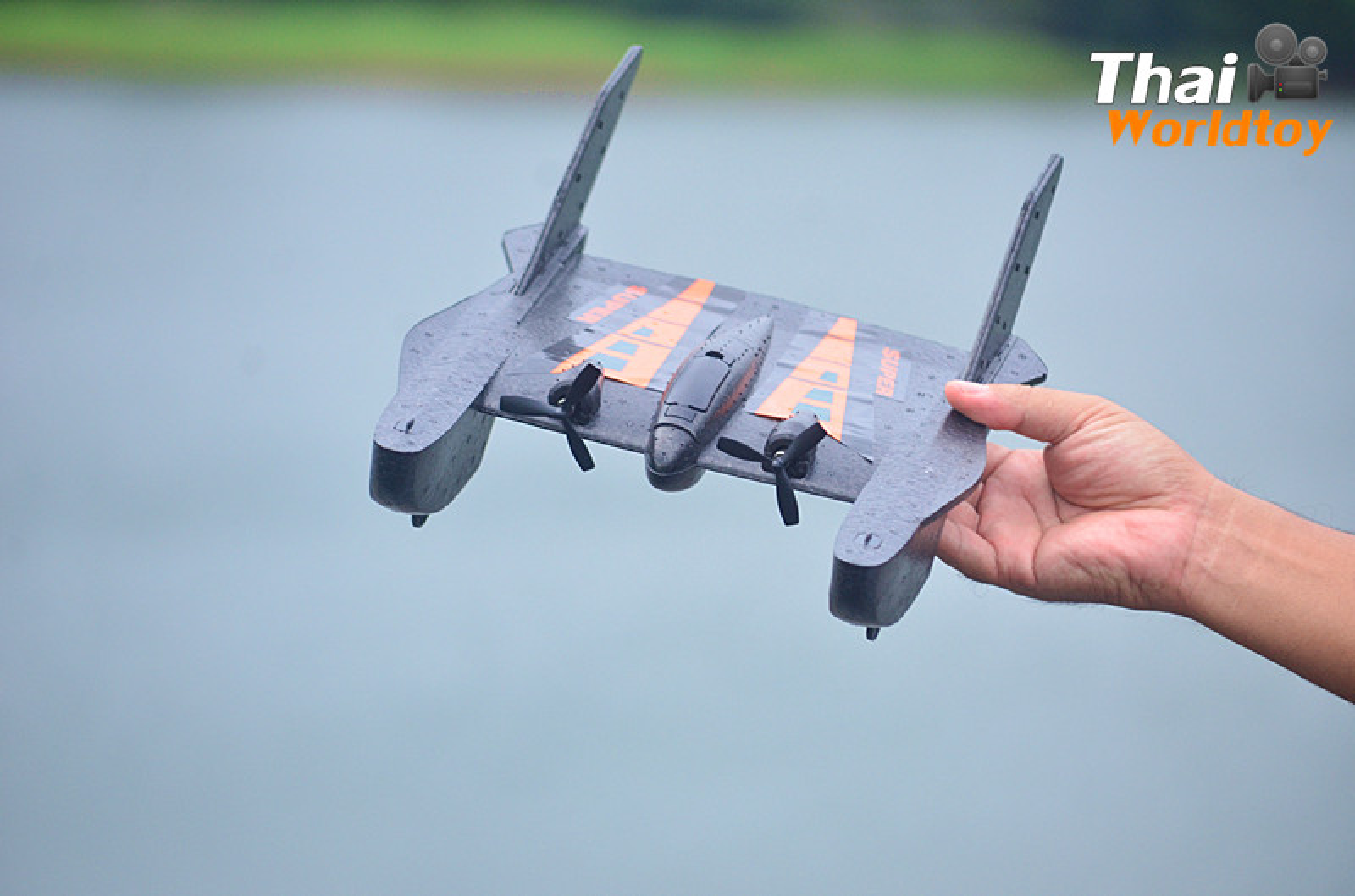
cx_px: 678
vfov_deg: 6.7
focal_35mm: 202
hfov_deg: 10.2
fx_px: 7602
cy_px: 448
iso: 640
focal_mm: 135
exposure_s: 1/400
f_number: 5.6
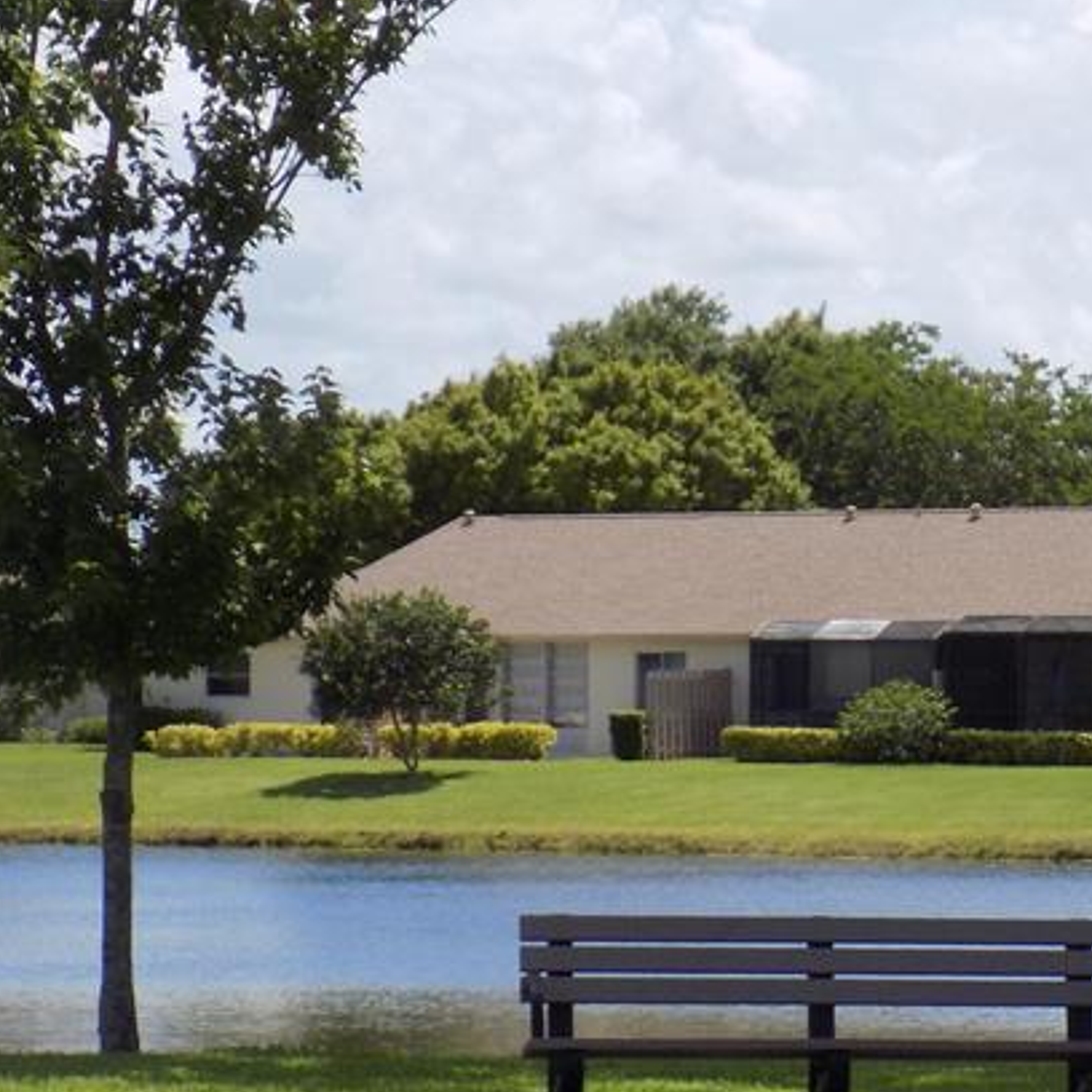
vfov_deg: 8.1
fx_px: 7673
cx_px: 1006
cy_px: 514
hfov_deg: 8.1
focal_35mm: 215
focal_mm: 17.2
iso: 80
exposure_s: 1/640
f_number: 4.6
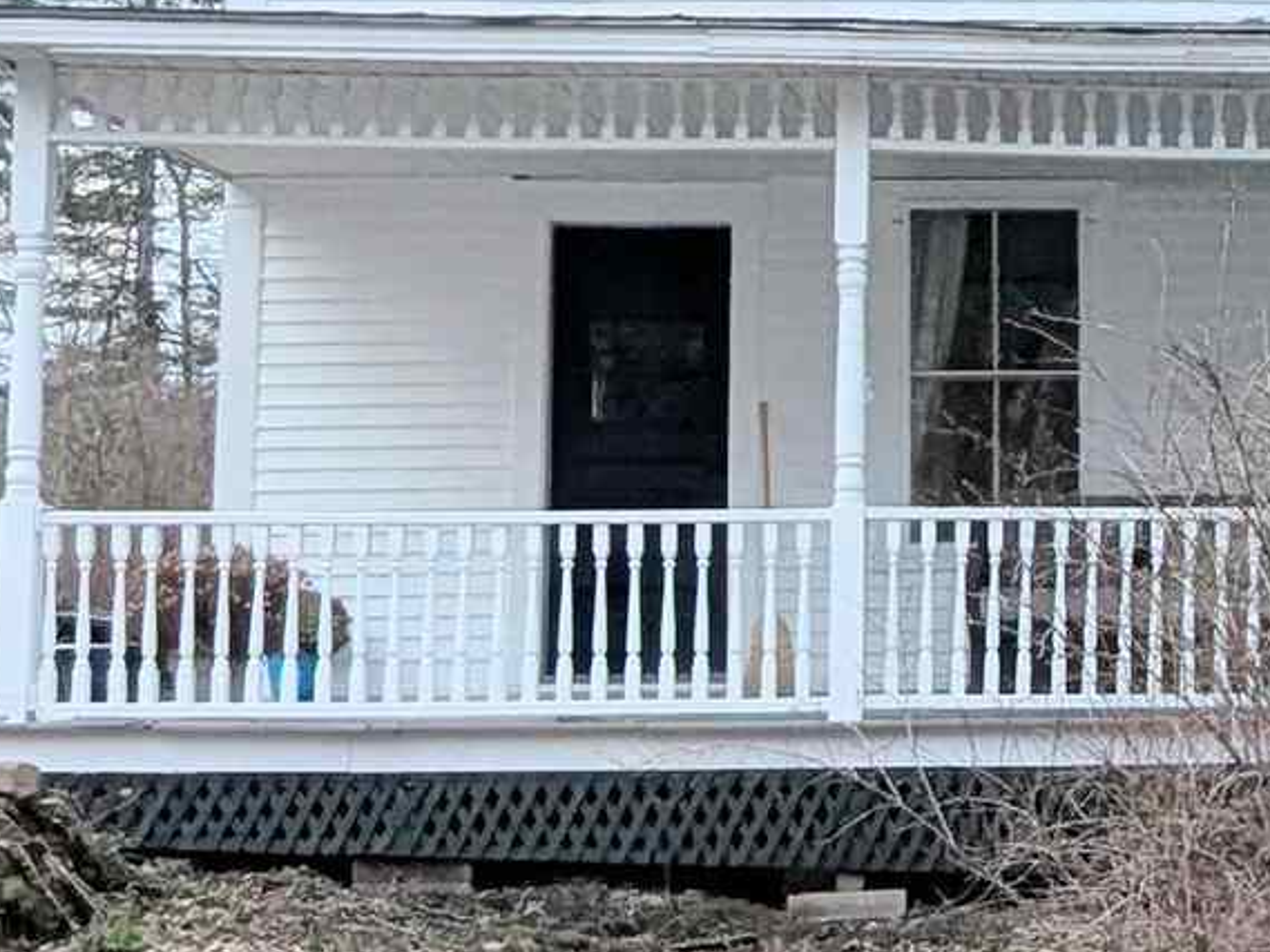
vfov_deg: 21.0
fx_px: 2569
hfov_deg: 25.6
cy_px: 328
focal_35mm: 70
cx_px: 1415
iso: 48
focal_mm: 1.95
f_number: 2.2
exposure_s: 1/1616
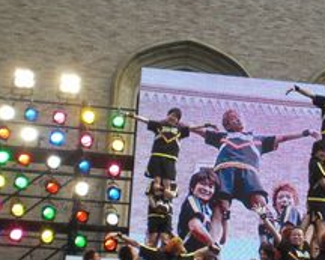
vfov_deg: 19.9
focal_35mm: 77
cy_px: 162
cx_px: 238
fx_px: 741
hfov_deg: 24.5
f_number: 3.1
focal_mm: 6.3
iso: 64
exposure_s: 1/320
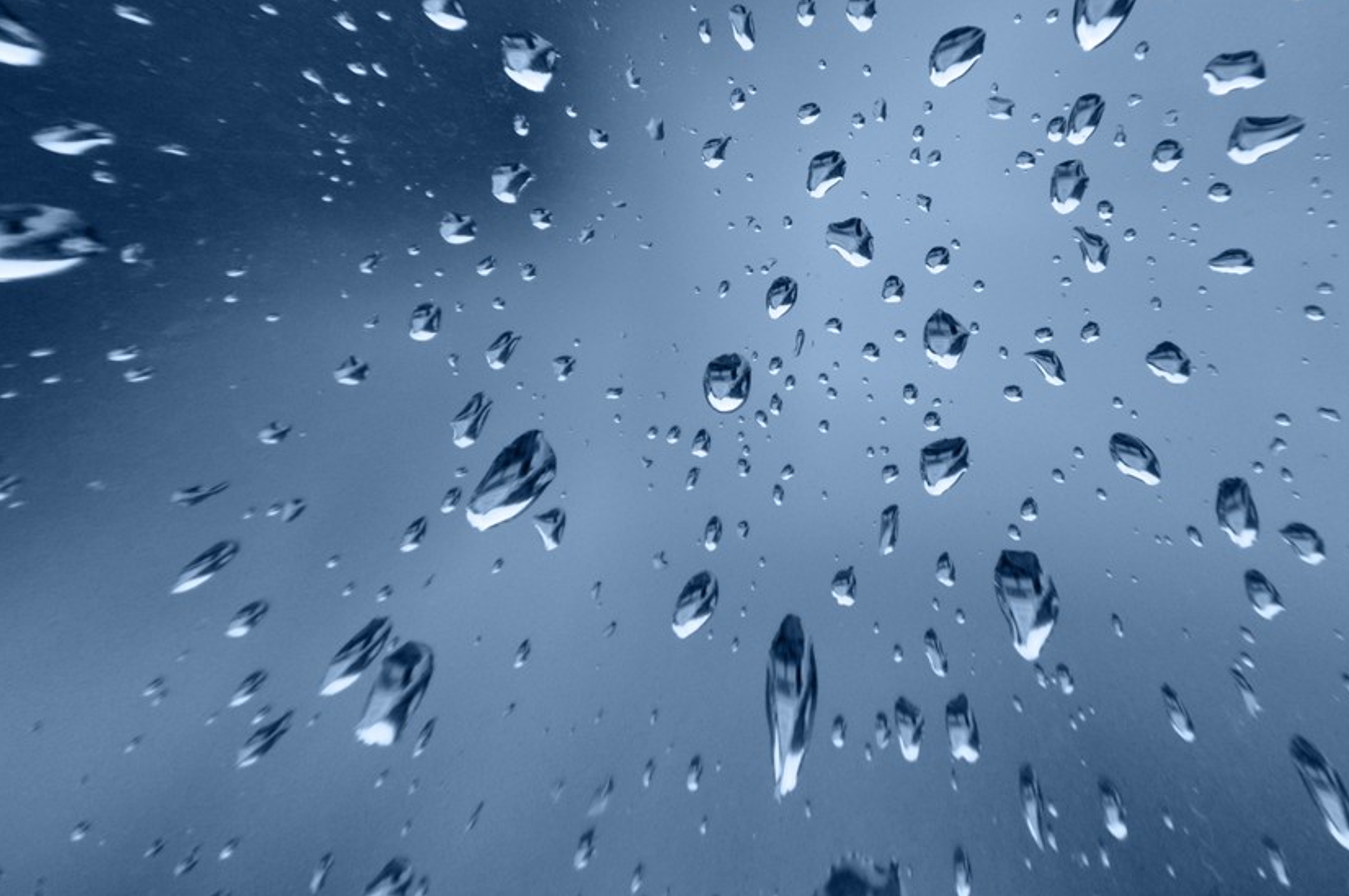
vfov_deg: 4.4
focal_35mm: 310
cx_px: 853
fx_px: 11604
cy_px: 240
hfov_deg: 6.7
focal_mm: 105
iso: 800
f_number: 5.6
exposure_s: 1/30
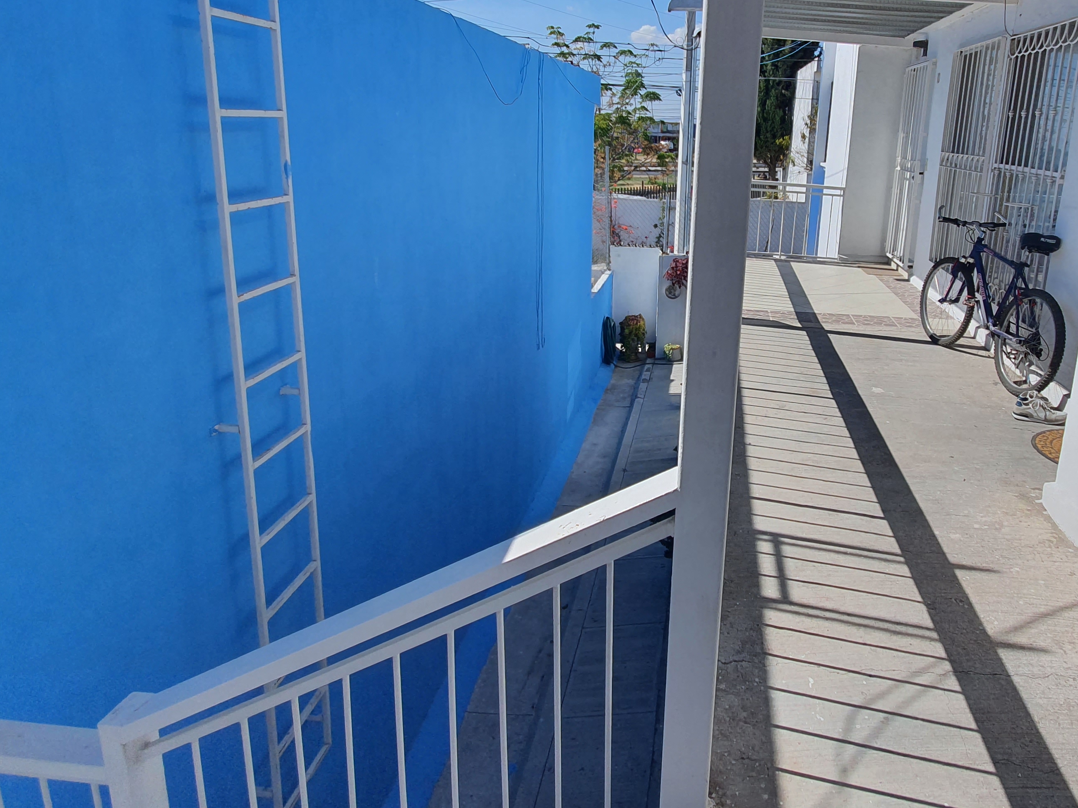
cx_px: 711
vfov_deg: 58.3
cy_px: 315
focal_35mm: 23
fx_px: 716
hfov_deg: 71.9
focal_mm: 1.8
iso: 50
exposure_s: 1/1236
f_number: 2.2
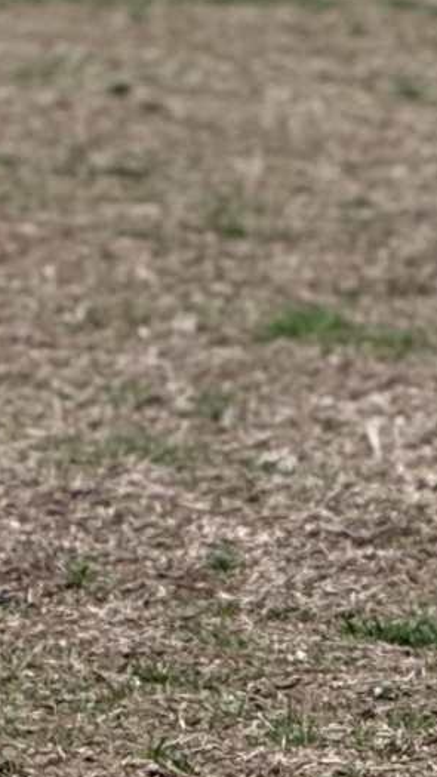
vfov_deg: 2.8
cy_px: -9
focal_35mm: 766
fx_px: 15769
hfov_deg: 1.6
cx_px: -750
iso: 50
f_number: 2.8
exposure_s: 1/601
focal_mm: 15.66
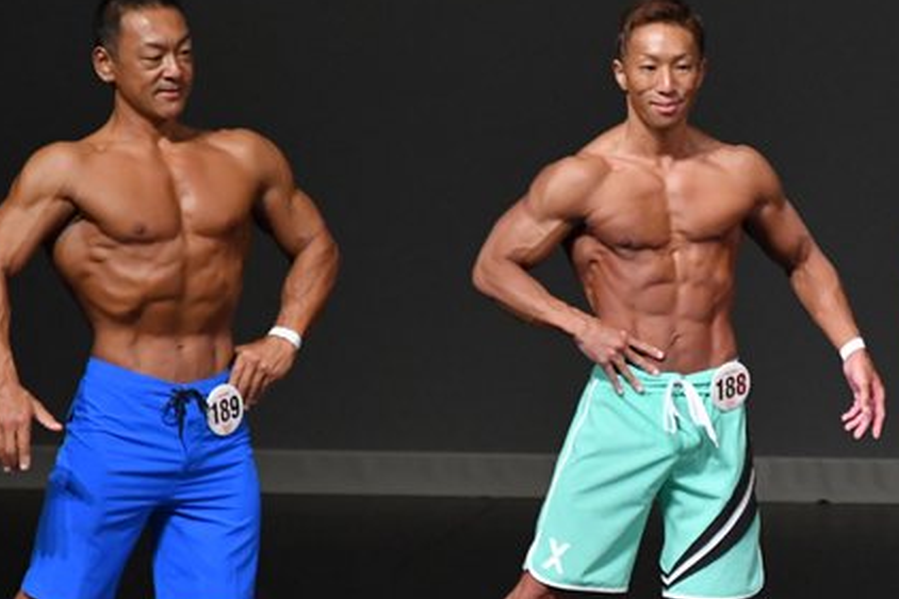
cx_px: 796
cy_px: 486
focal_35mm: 578
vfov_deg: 2.4
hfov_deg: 3.6
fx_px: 14428
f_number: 5.6
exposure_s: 1/400
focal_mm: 210
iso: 4000
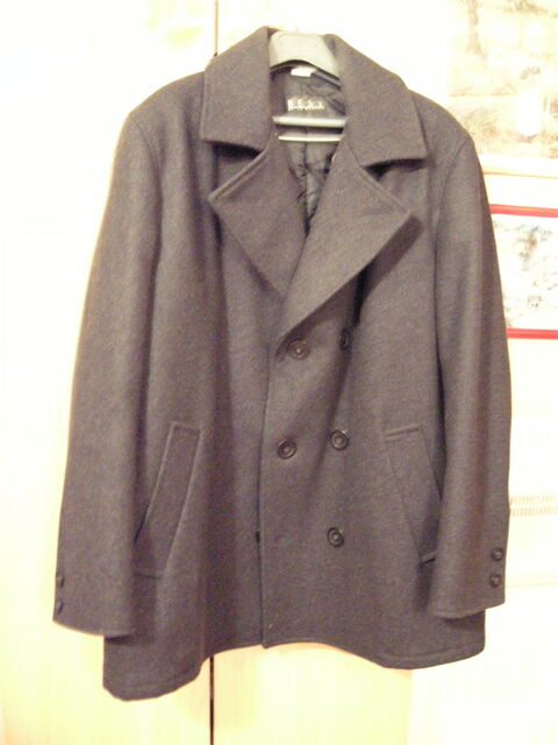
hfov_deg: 40.7
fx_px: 752
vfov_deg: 52.6
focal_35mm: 35
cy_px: 372
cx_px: 279
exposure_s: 1/2
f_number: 2.7
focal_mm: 7.5
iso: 1600
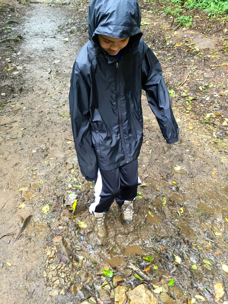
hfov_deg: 48.2
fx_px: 255
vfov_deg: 61.7
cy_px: 152
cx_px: 114
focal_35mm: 29
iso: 50
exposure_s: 1/30
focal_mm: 4.15
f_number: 2.2
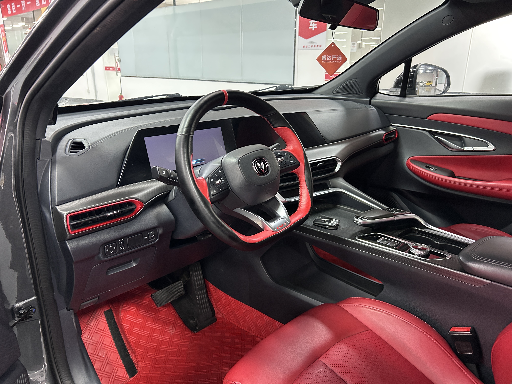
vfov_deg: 53.1
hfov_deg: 67.3
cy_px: 192
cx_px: 256
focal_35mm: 26
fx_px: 385
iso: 400
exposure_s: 1/60
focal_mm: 5.7
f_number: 1.5
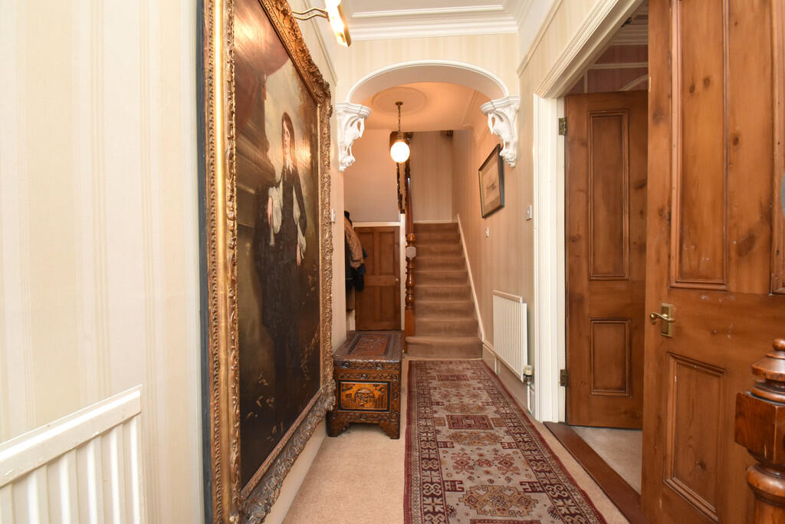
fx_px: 327
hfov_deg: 100.4
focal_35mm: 15
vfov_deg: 77.3
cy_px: 262
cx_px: 392
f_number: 9
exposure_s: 1/60
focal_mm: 10
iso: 1600
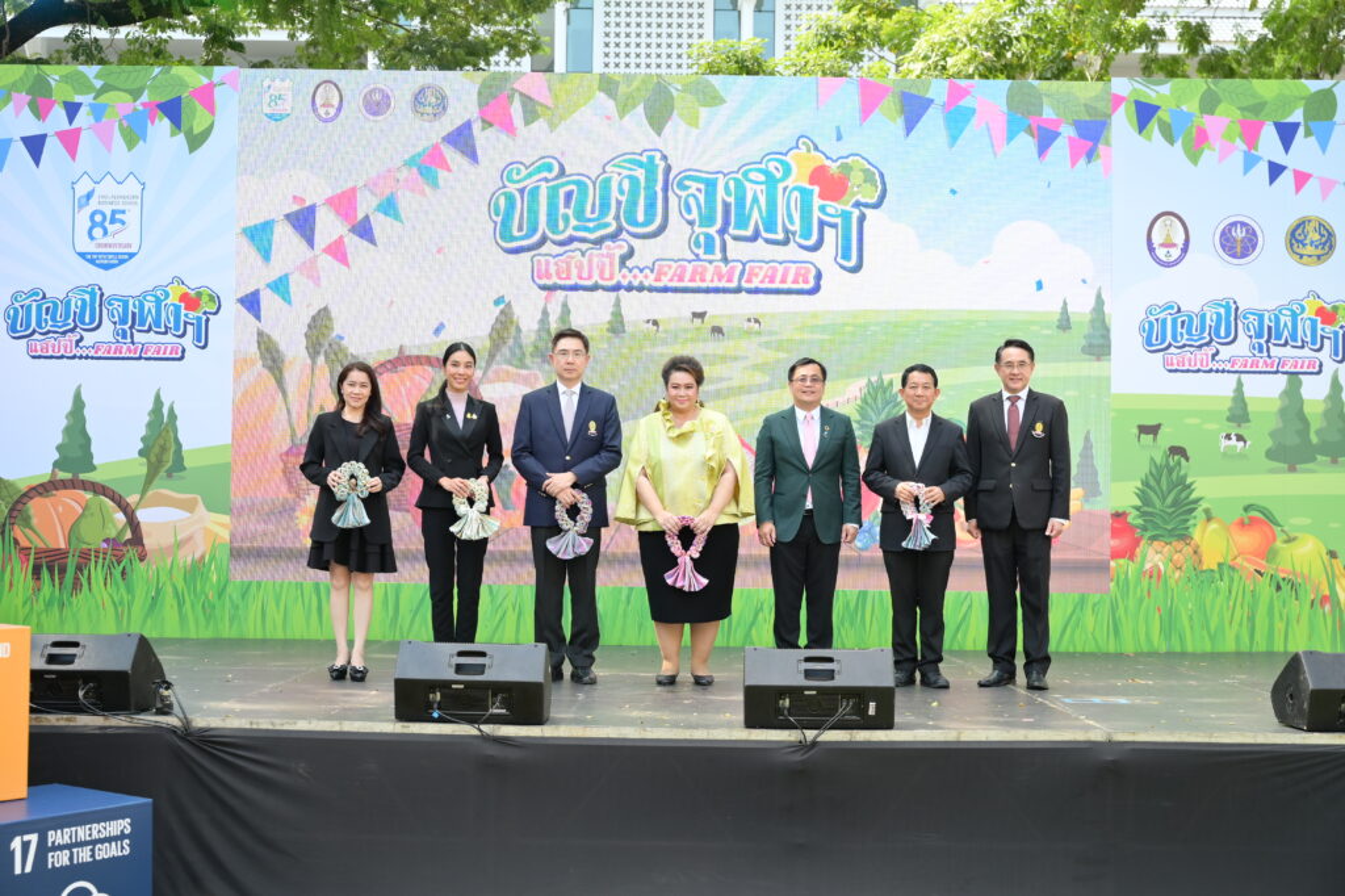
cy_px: 448
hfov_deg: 43.6
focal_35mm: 45
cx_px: 672
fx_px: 1681
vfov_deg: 29.8
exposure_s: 1/250
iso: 320
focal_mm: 45
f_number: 4
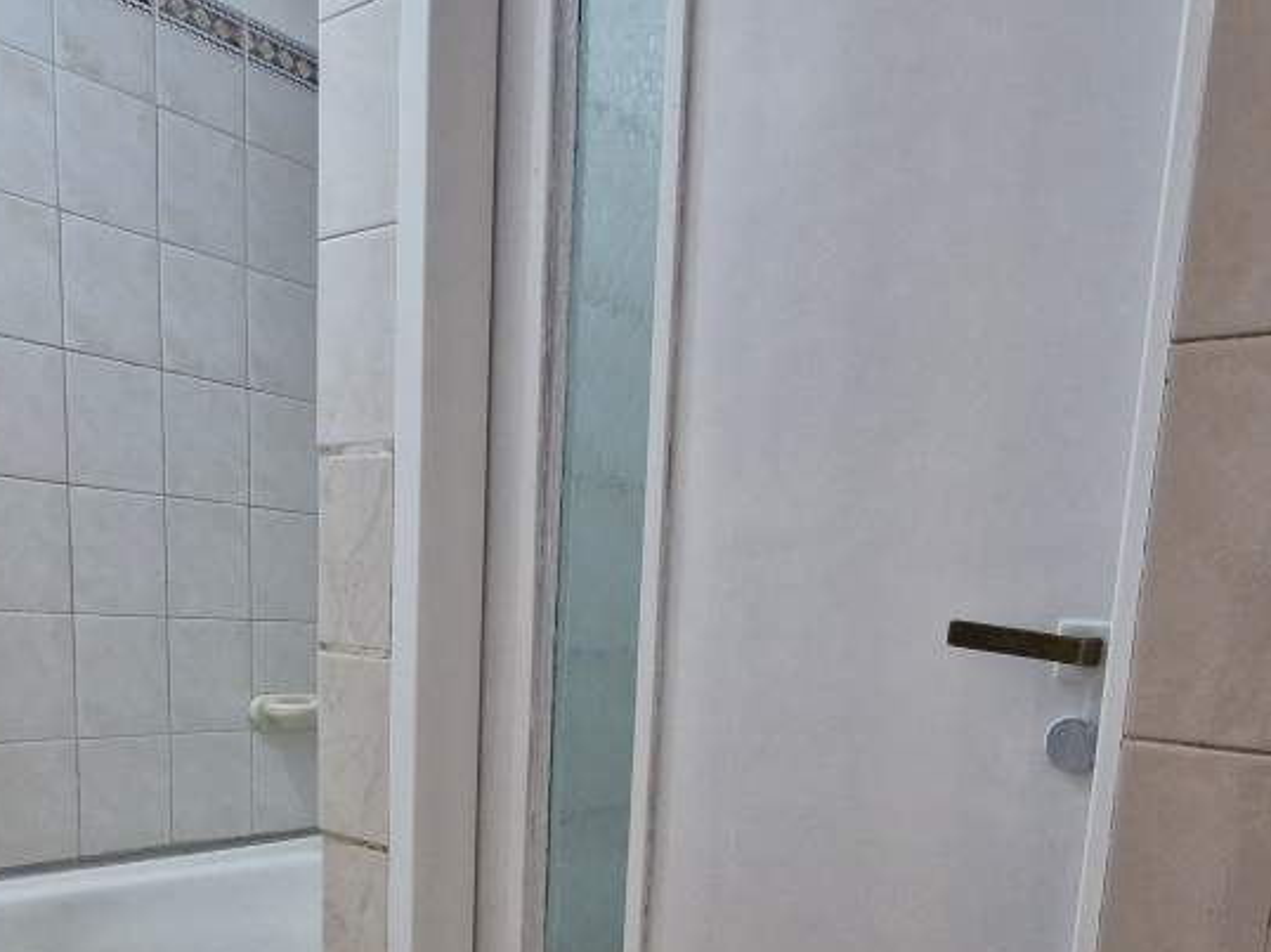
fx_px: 1064
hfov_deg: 61.5
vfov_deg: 45.1
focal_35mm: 29
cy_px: 796
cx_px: 704
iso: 200
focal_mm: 1.74
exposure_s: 1/50
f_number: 2.2
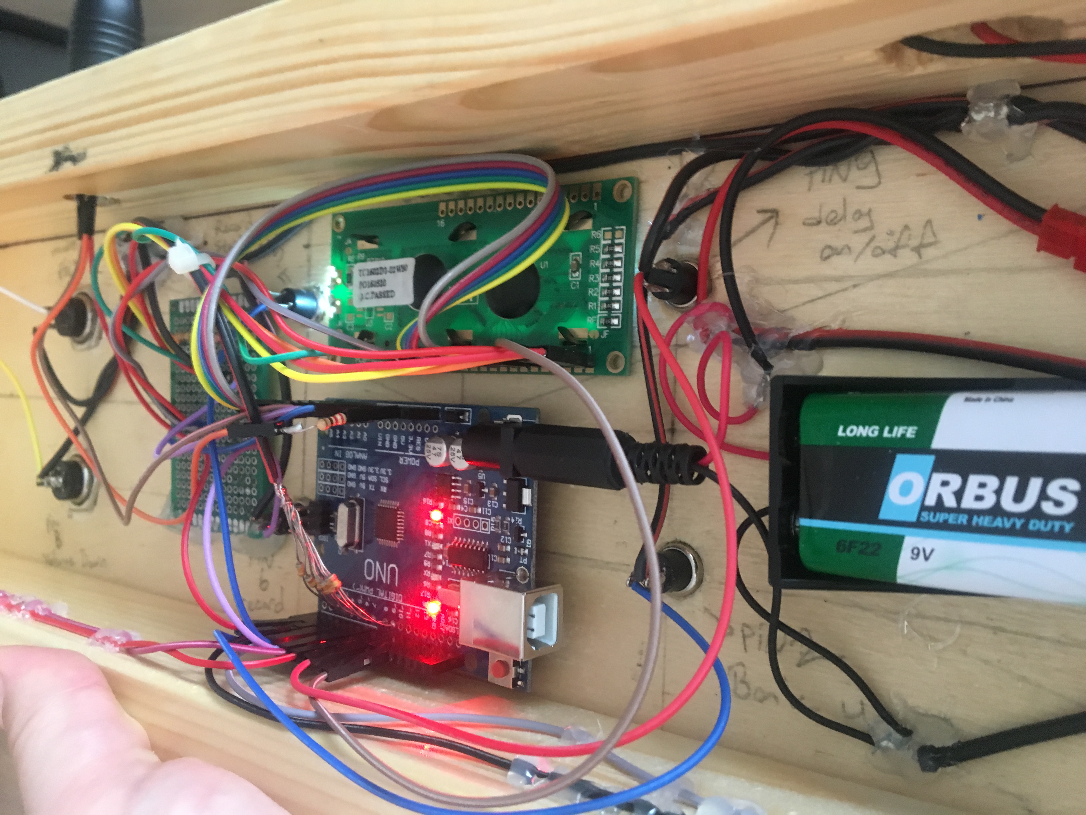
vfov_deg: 48.2
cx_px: 543
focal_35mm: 29
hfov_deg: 61.7
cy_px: 408
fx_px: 910
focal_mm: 4.15
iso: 200
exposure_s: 1/20
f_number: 2.2
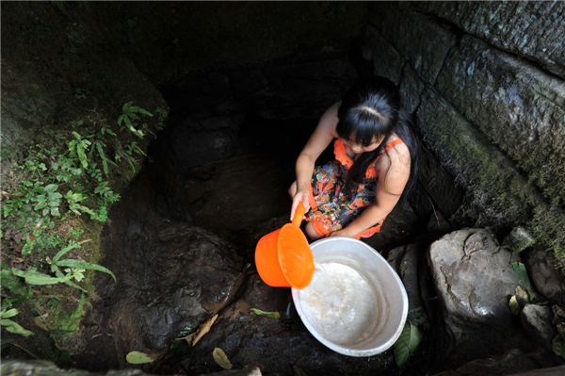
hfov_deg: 93.3
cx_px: 282
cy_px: 188
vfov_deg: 70.3
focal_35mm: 17
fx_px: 267
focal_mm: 17
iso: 400
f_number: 8
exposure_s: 1/30
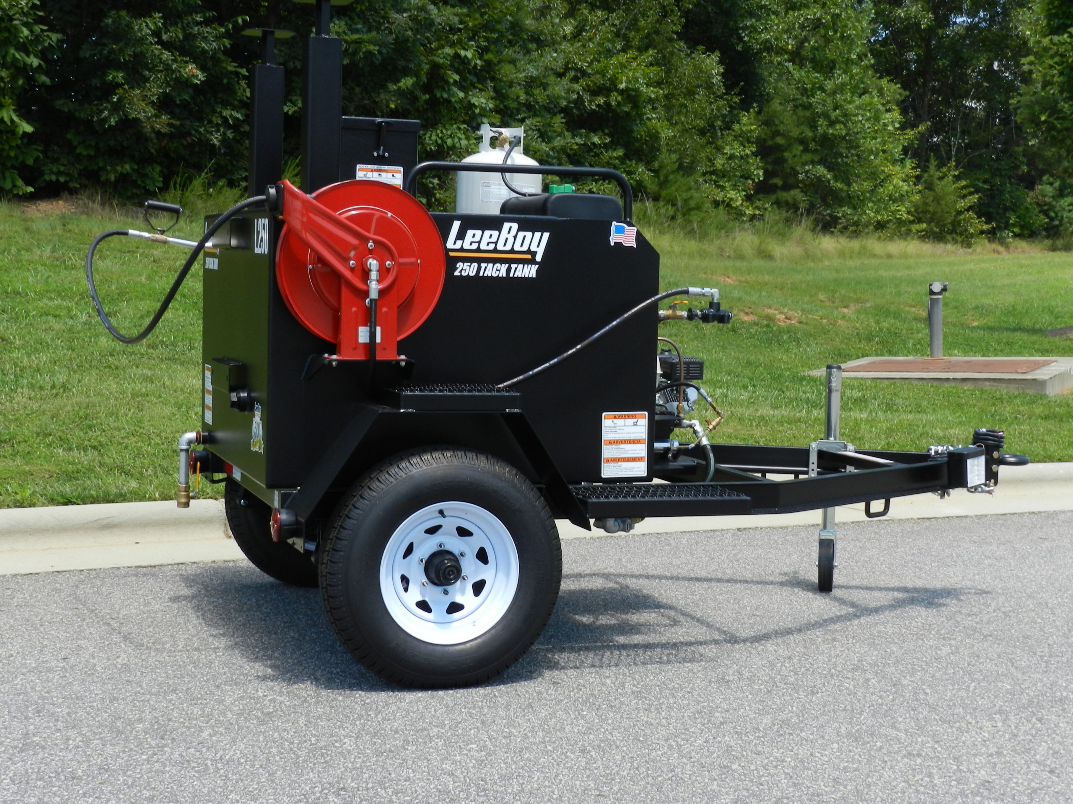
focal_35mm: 53
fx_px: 1643
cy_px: 402
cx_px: 536
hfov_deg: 36.2
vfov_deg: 27.5
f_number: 4.4
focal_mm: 9.4
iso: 160
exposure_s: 1/500
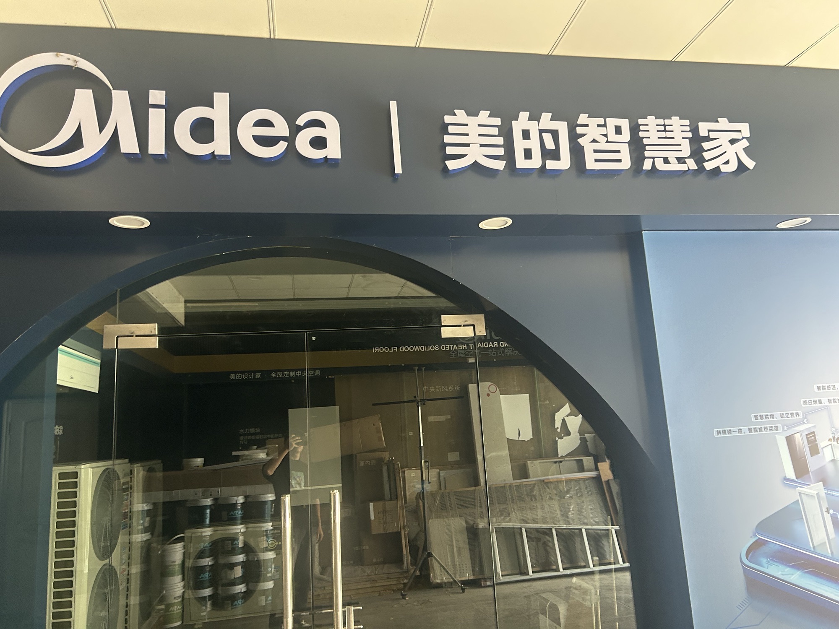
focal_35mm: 26
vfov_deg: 53.1
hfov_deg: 67.3
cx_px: 420
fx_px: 630
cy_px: 314
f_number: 1.5
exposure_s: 1/60
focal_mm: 5.7
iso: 200
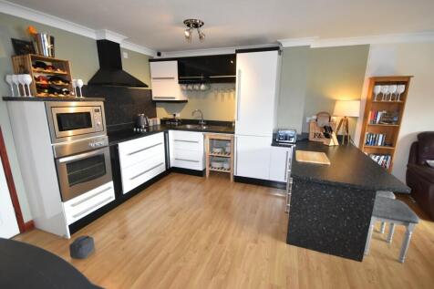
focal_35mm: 15
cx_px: 217
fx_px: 181
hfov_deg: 100.4
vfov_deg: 77.3
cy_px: 144
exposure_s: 1/60
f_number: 4
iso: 900
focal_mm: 10
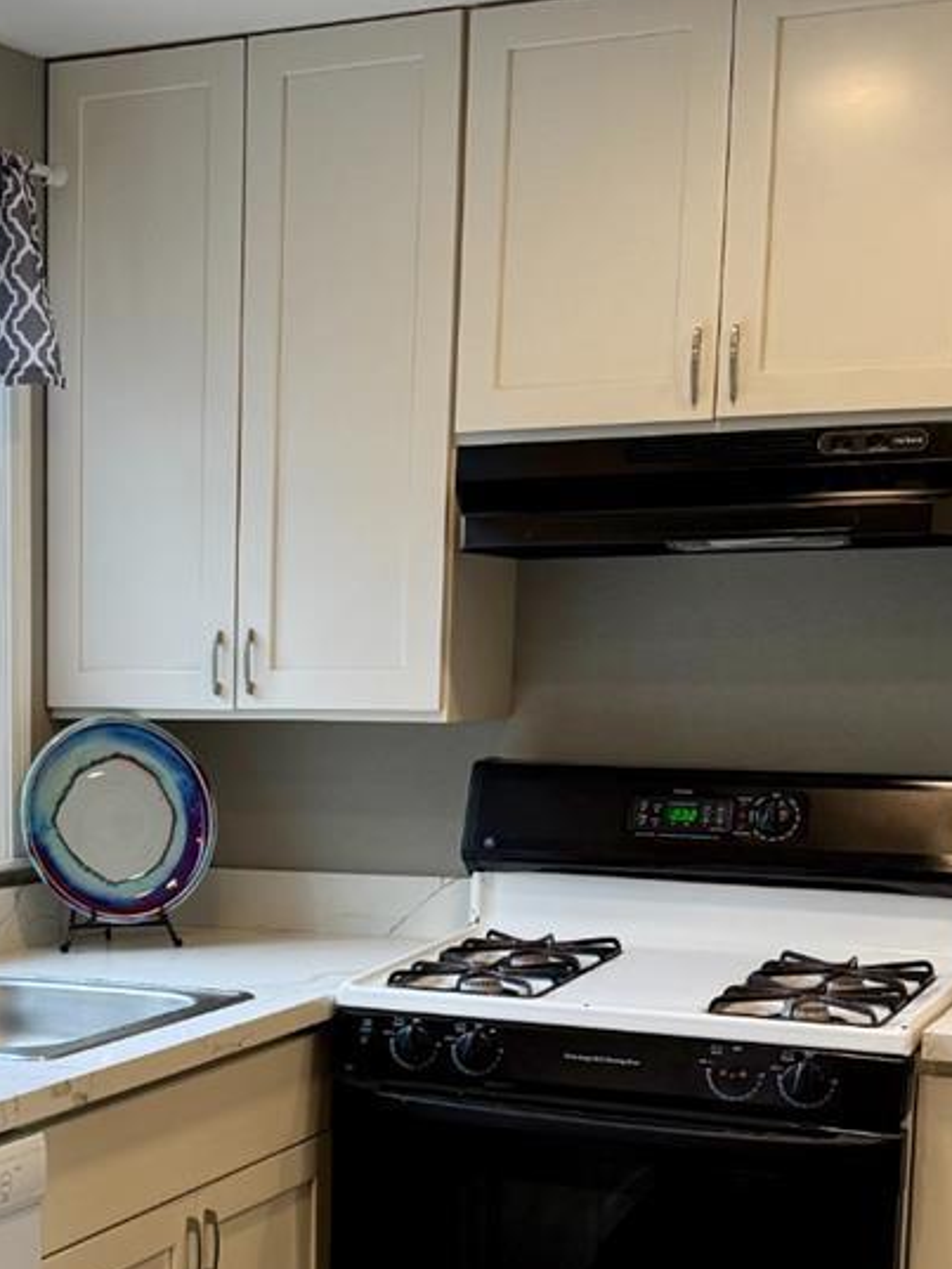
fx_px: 2456
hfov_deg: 21.3
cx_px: 37
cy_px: 991
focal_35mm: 67
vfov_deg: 28.4
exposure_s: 1/128
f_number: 1.78
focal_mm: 6.76
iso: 125
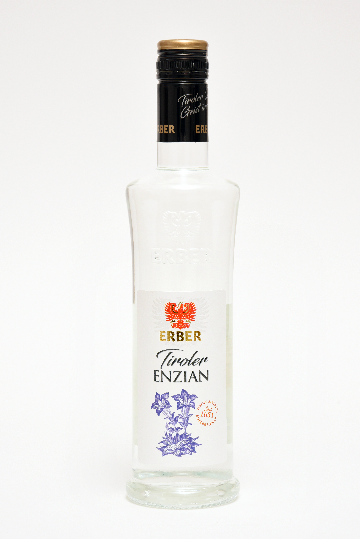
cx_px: 180
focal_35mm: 105
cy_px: 270
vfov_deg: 19.4
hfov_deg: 13.1
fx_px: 1573
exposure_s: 1/200
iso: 800
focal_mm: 105
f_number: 11
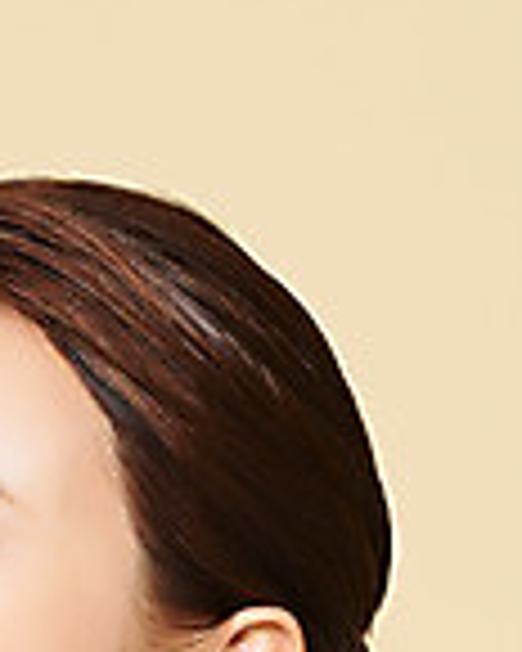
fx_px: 7860
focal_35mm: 407
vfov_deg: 4.7
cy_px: 872
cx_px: -439
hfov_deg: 3.8
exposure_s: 1/125
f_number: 16
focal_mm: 105
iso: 64
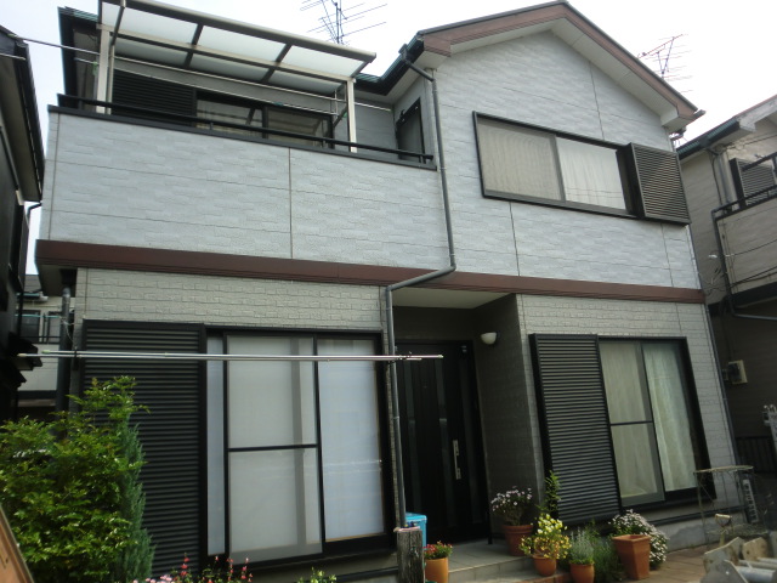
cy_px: 292
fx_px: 584
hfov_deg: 67.3
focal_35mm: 26
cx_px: 388
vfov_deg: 53.1
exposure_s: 1/800
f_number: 2.6
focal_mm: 4.65
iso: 64
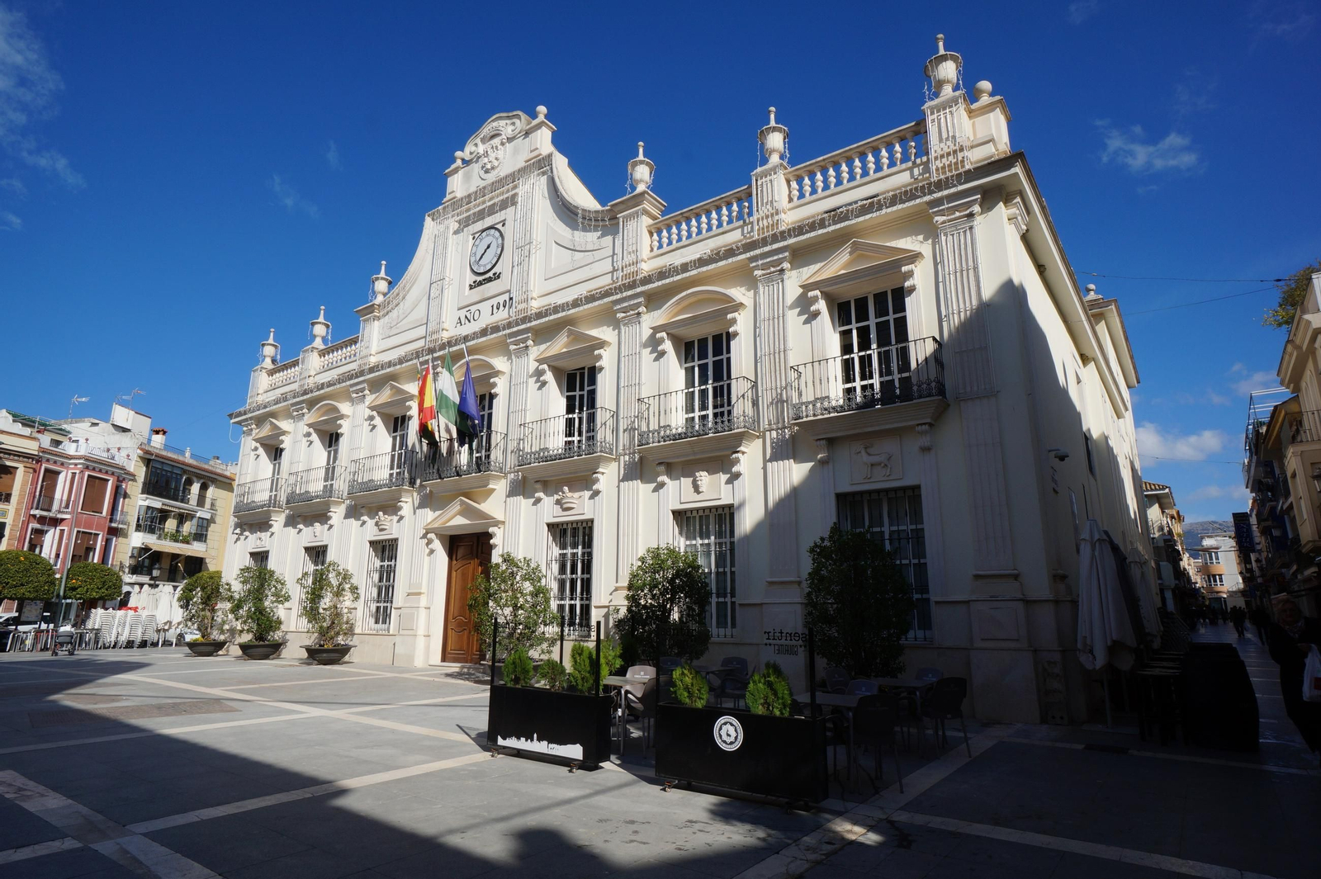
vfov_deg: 63.2
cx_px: 660
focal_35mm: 20
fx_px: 715
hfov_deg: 85.5
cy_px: 440
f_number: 16
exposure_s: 1/125
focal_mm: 13
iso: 100
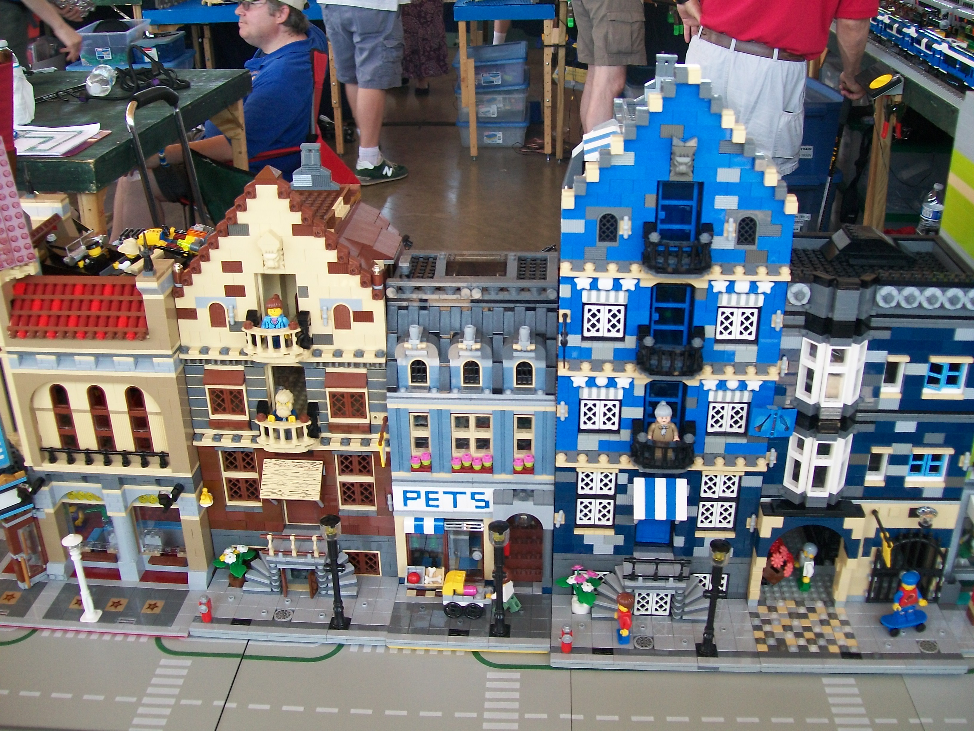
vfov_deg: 39.7
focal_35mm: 36
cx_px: 487
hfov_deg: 51.4
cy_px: 366
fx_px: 1013
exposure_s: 1/125
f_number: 2.7
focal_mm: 6
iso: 80
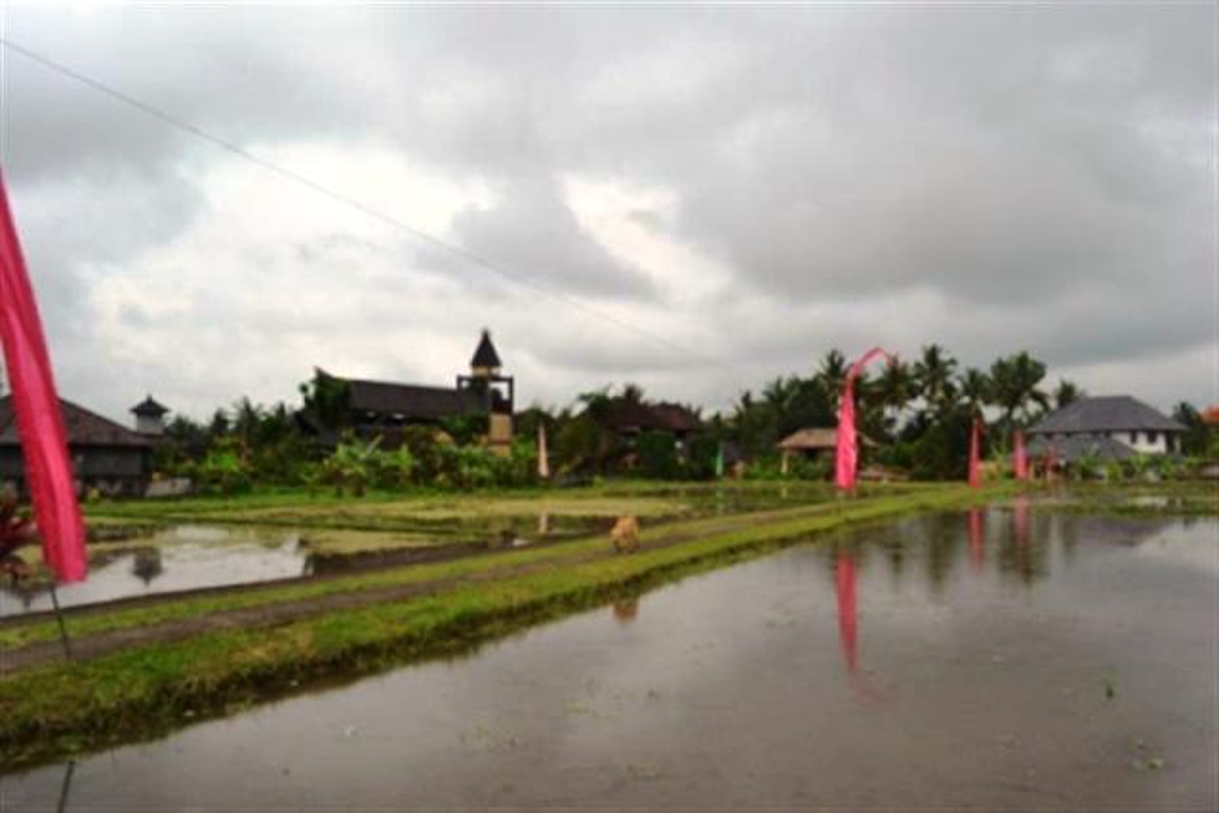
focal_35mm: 27
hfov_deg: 67.4
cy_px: 406
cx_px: 610
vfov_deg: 48.0
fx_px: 914
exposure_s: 1/200
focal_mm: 18
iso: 100
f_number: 7.1
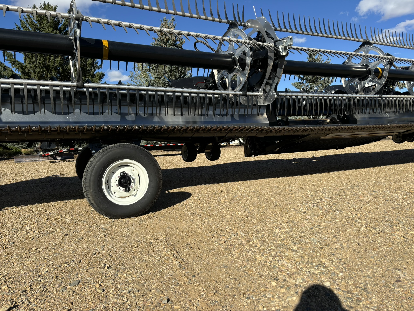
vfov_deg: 53.1
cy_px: 156
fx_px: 311
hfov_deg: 67.3
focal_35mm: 26
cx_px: 207
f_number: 1.6
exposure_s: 1/2857
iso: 50
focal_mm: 5.96
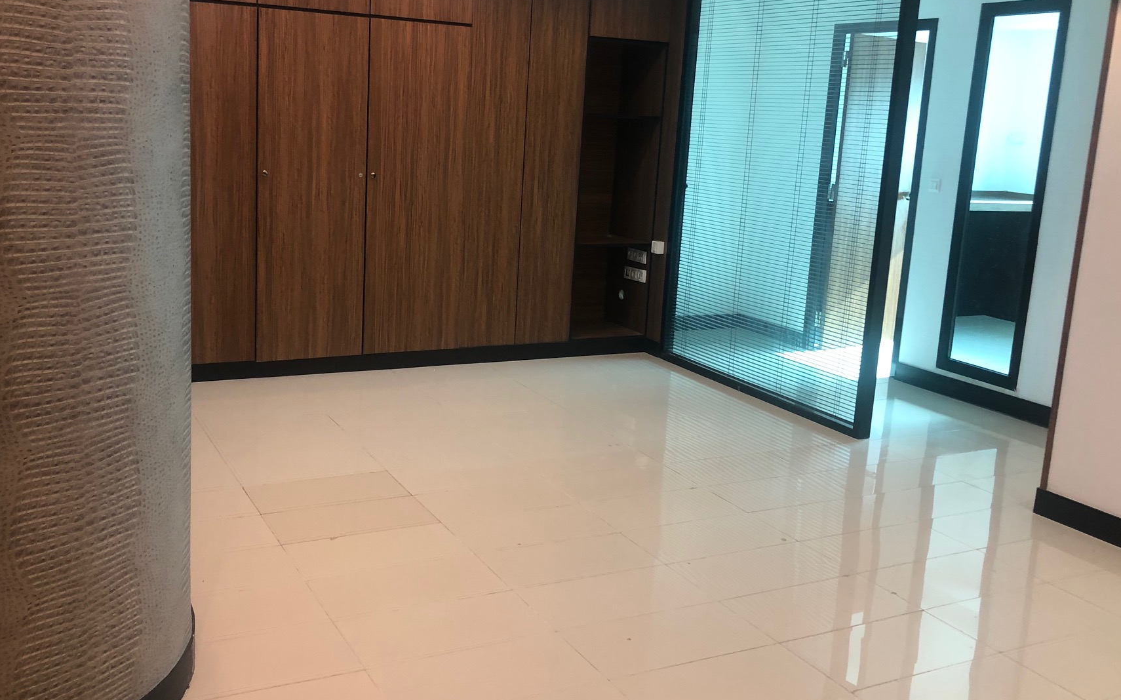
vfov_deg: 36.2
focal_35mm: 35
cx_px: 523
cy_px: 308
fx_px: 1069
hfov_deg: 55.3
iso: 40
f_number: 1.8
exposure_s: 1/20
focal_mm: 3.99
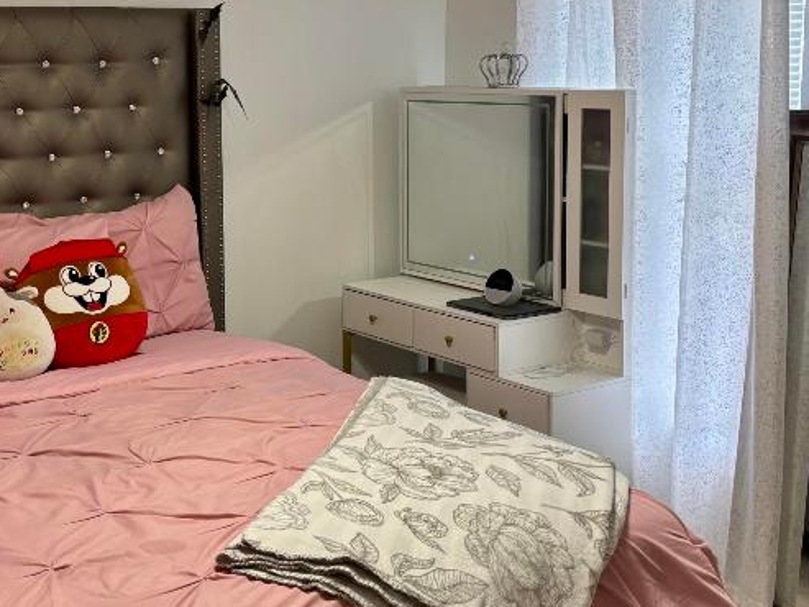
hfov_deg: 35.1
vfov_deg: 27.0
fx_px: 1262
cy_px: 246
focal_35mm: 54
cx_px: 259
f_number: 1.6
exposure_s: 1/60
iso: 80
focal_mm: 5.96
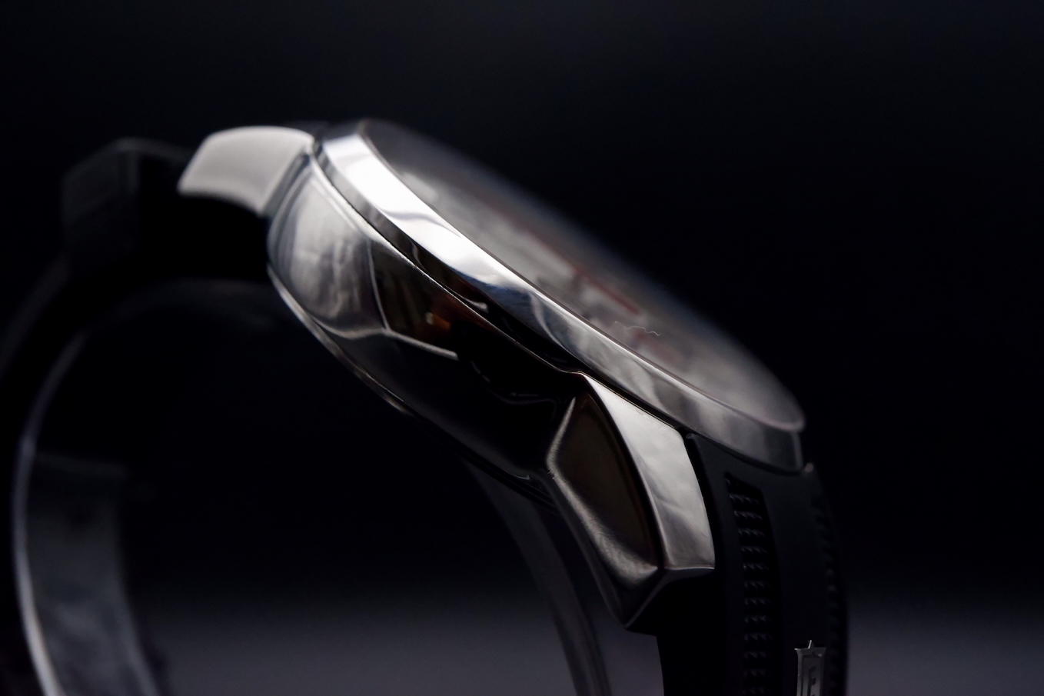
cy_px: 348
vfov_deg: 31.9
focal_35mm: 42
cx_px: 522
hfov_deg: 46.4
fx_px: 1218
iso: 6400
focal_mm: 28.9
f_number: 8
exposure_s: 1/4000
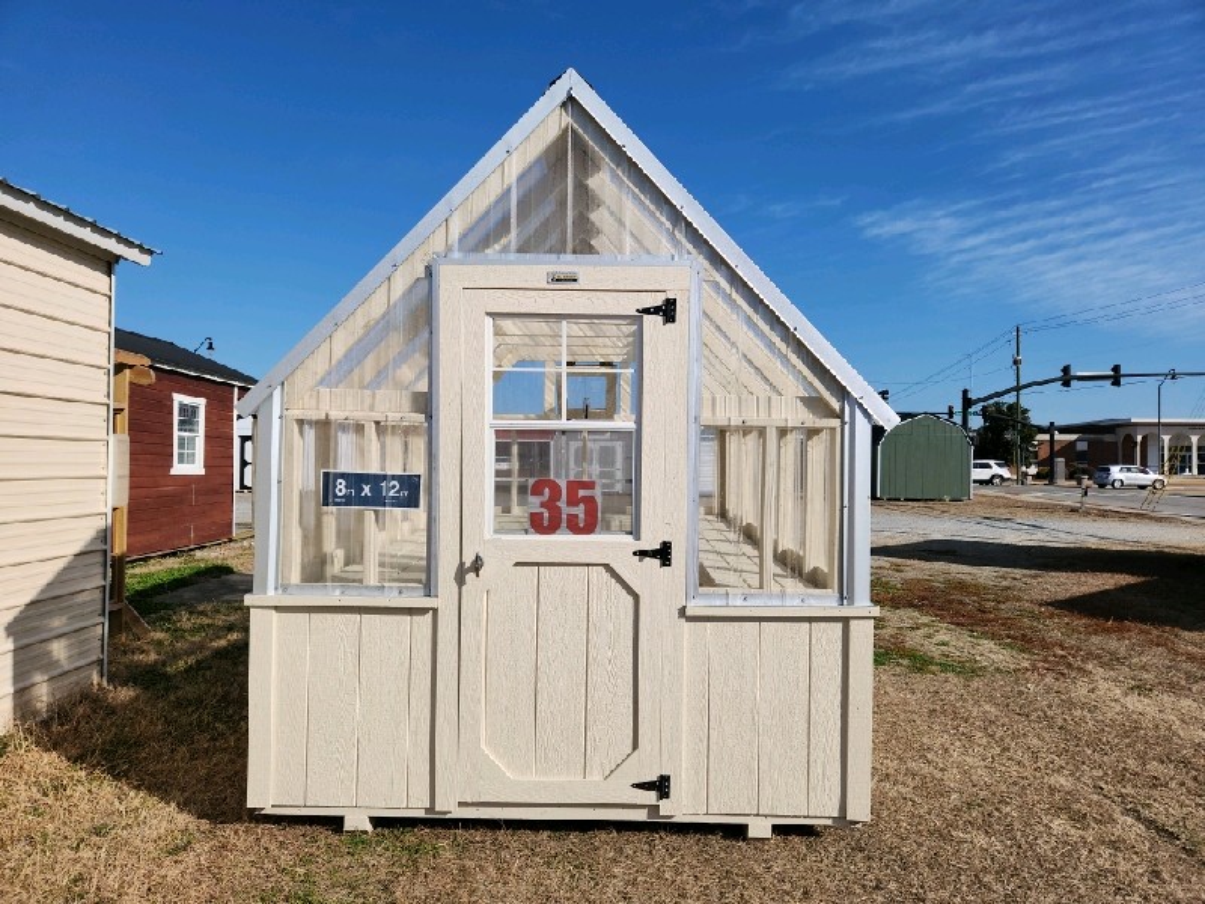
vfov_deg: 58.9
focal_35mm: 23
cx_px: 602
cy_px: 452
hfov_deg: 73.9
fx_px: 801
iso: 20
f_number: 1.8
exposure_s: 1/3333
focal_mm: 5.4
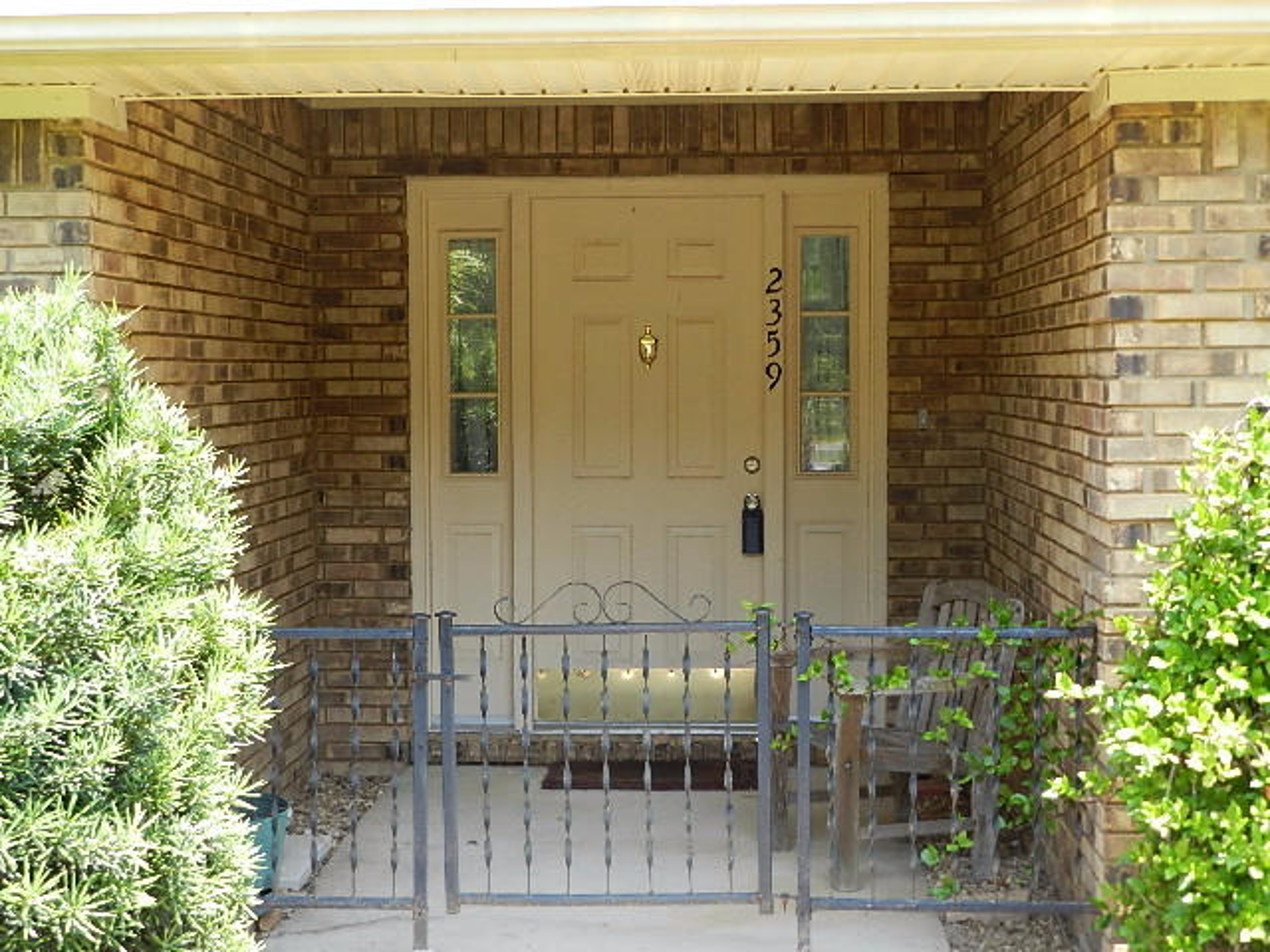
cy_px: 476
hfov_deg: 32.2
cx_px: 635
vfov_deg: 24.4
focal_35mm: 60
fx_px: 2201
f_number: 4.6
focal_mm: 10.7
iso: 160
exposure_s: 1/100
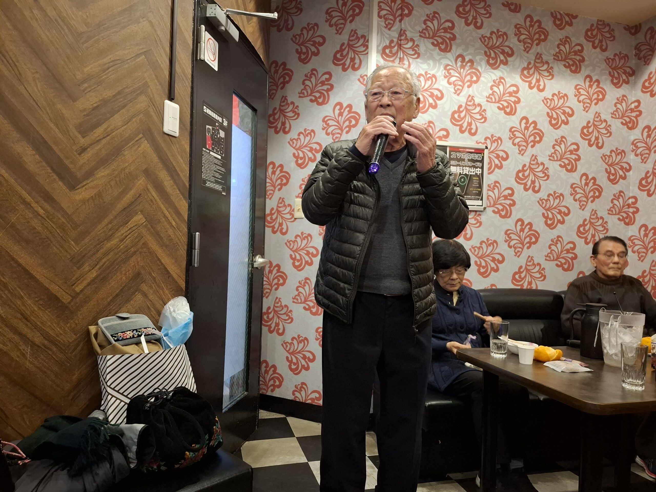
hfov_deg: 73.9
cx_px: 328
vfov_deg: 58.9
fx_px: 436
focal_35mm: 23
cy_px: 246
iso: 500
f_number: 1.8
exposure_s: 1/24
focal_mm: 5.54
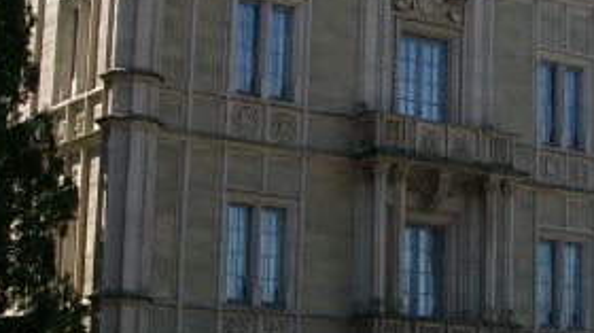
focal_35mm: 106
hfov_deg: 19.6
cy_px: 64
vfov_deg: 11.4
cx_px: 583
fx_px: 1668
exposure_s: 1/498
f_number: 4
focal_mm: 7.13
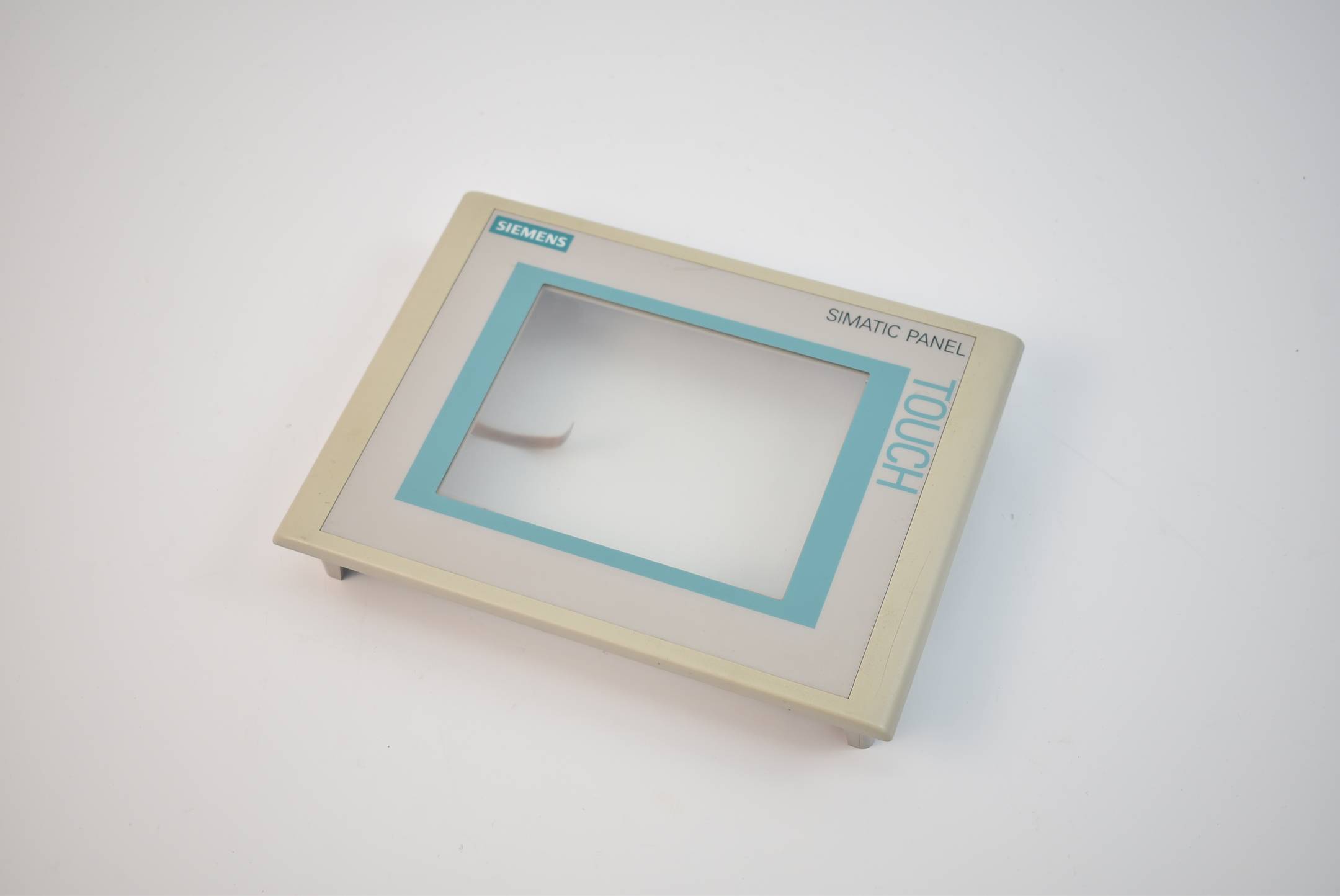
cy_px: 448
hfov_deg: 41.1
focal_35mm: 48
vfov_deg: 28.1
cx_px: 670
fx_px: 1788
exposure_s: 1/50
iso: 110
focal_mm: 32
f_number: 4.5
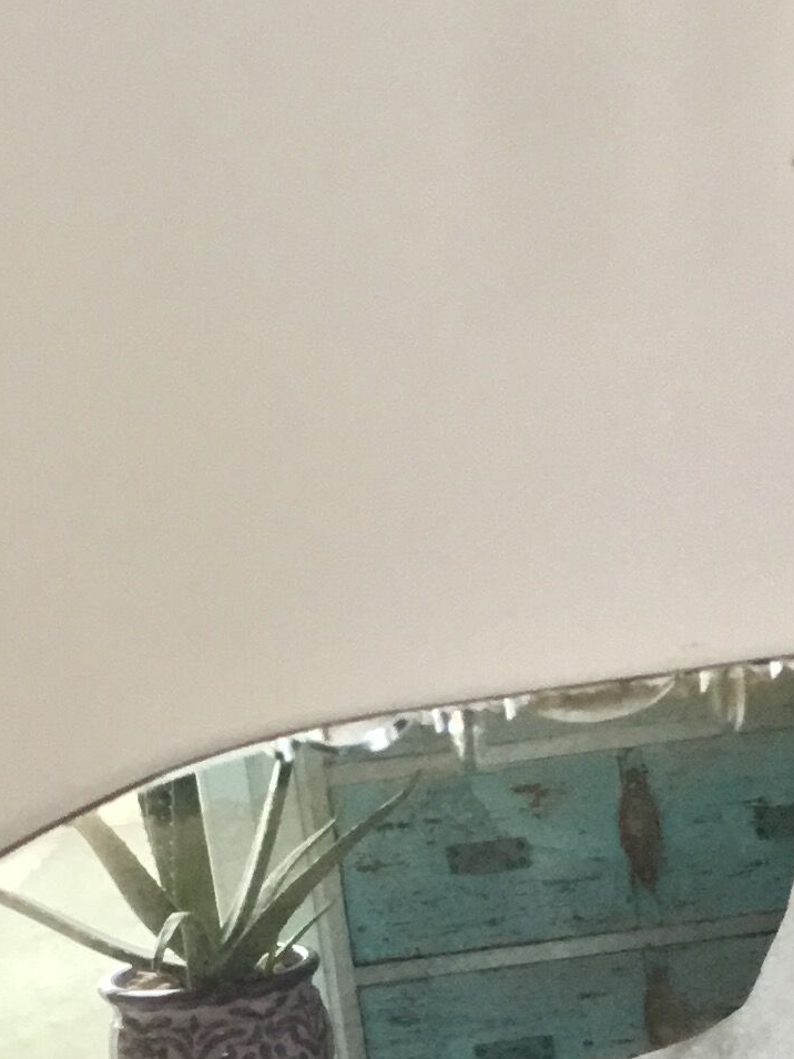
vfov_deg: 17.6
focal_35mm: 106
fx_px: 3243
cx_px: 632
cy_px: 1297
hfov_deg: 13.9
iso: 200
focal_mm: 3.3
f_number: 2.4
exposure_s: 1/33
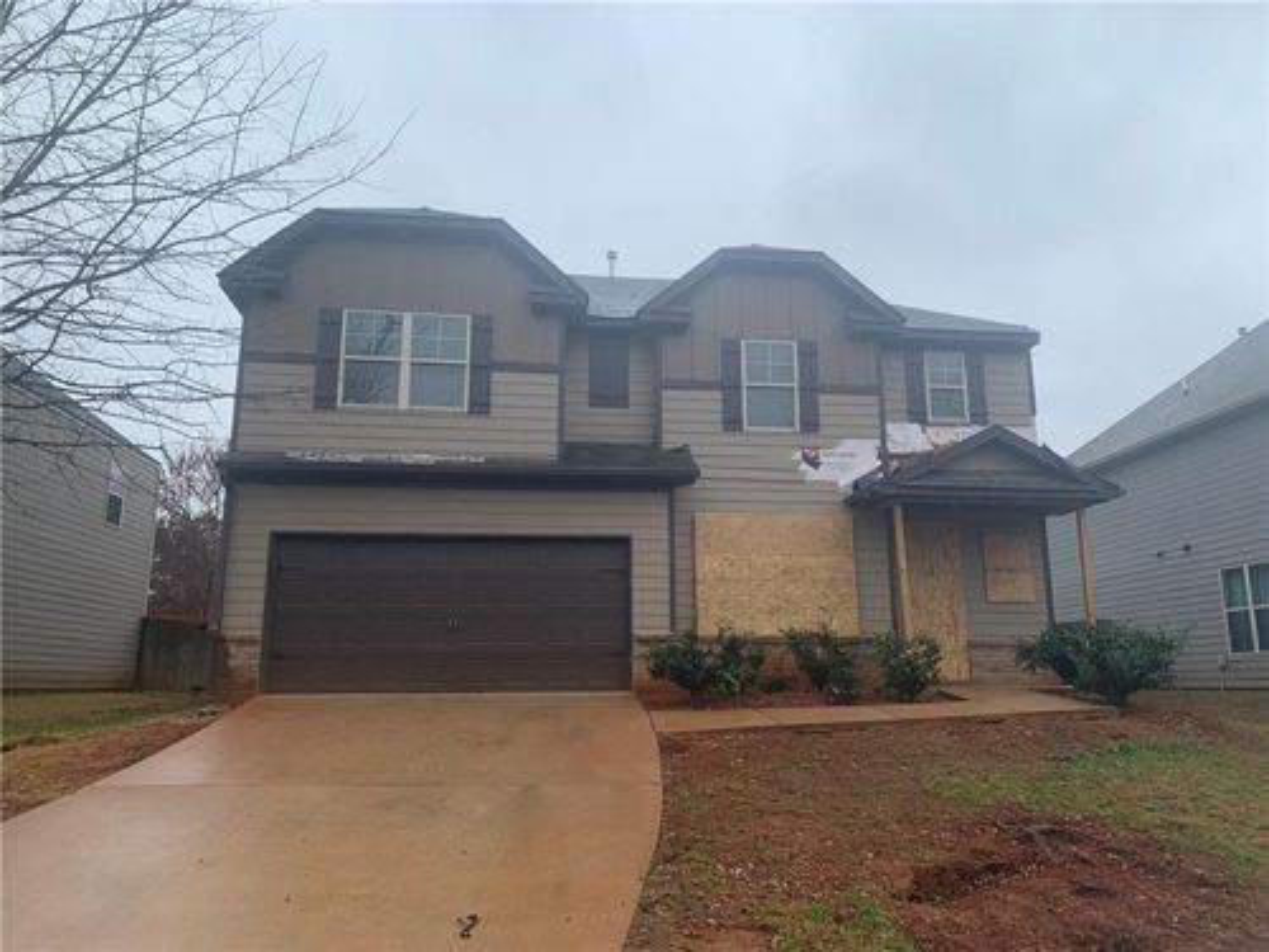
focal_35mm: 26
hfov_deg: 67.3
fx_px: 953
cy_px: 476
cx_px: 634
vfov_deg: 53.1
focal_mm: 4.25
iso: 25
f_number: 1.8
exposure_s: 1/722
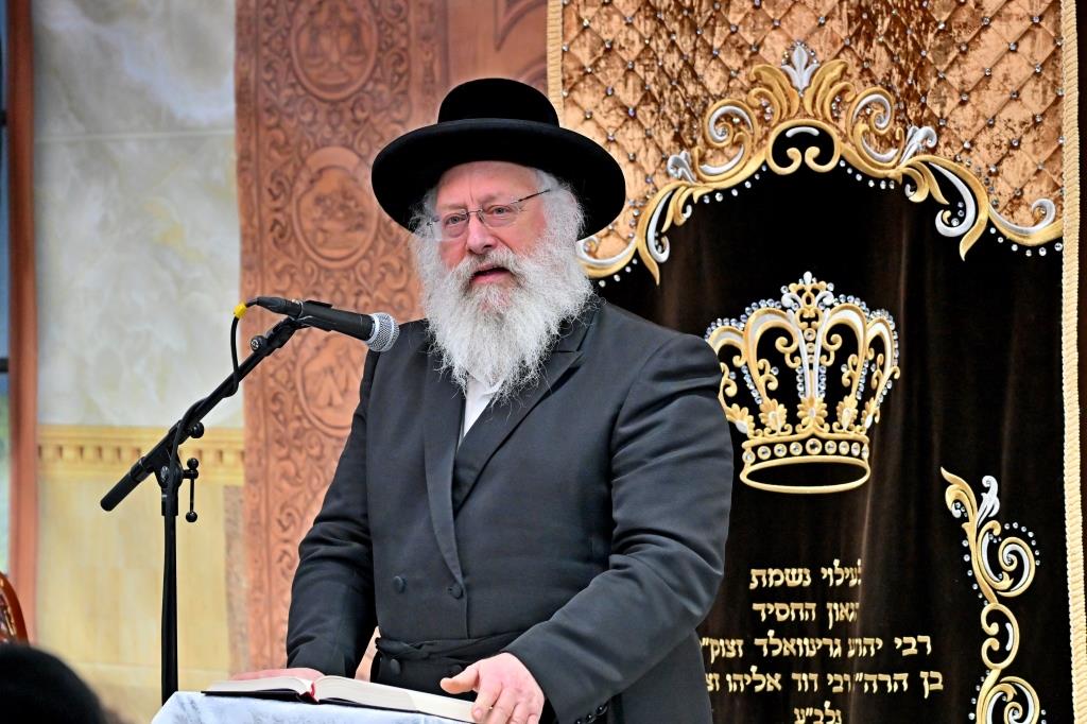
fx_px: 4014
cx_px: 544
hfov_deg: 15.4
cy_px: 362
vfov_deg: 10.3
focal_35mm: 133
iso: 1250
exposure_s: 1/320
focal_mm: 89
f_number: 4
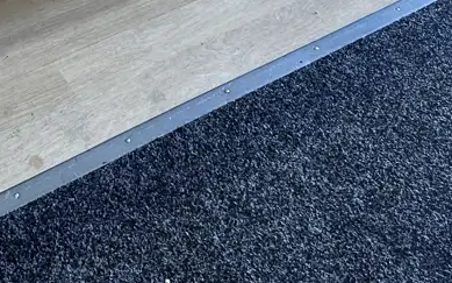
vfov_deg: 17.5
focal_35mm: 67
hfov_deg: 29.5
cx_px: 55
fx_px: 825
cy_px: -141
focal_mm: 6.86
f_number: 1.78
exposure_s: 1/50
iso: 125
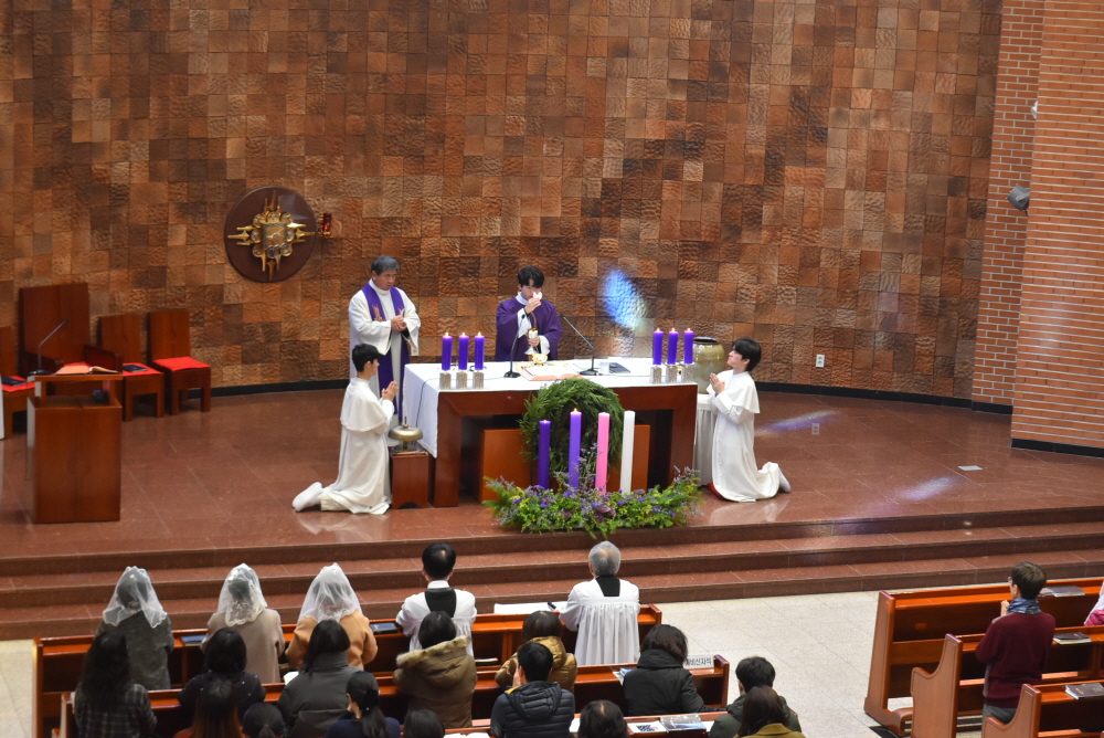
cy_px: 369
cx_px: 552
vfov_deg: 16.6
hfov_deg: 24.6
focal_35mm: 82
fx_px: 2531
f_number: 5.6
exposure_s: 1/60
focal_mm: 55
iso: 1400
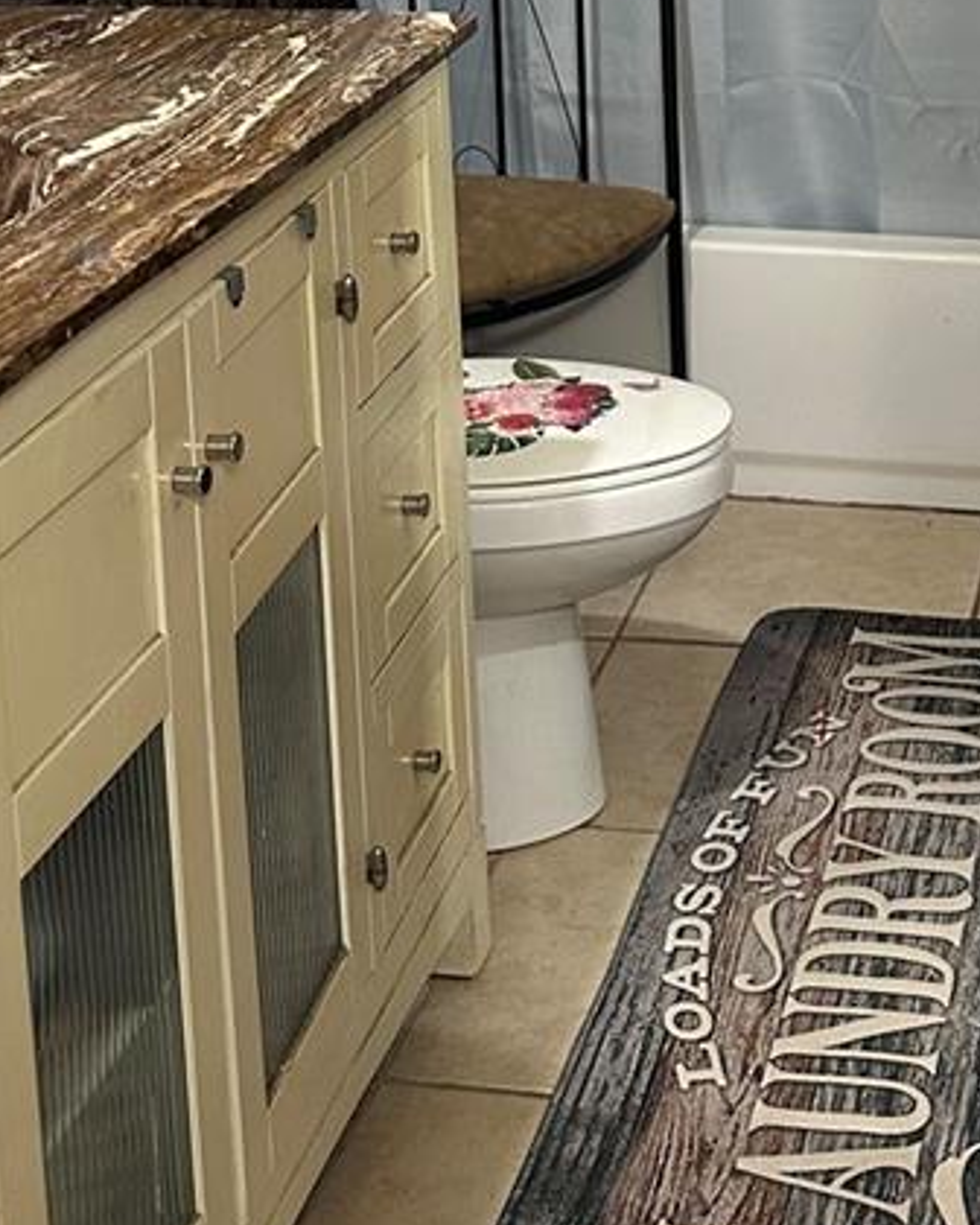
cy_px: -23
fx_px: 2429
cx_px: 820
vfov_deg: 26.6
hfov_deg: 22.4
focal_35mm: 67
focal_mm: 6.86
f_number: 1.78
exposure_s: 1/60
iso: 320
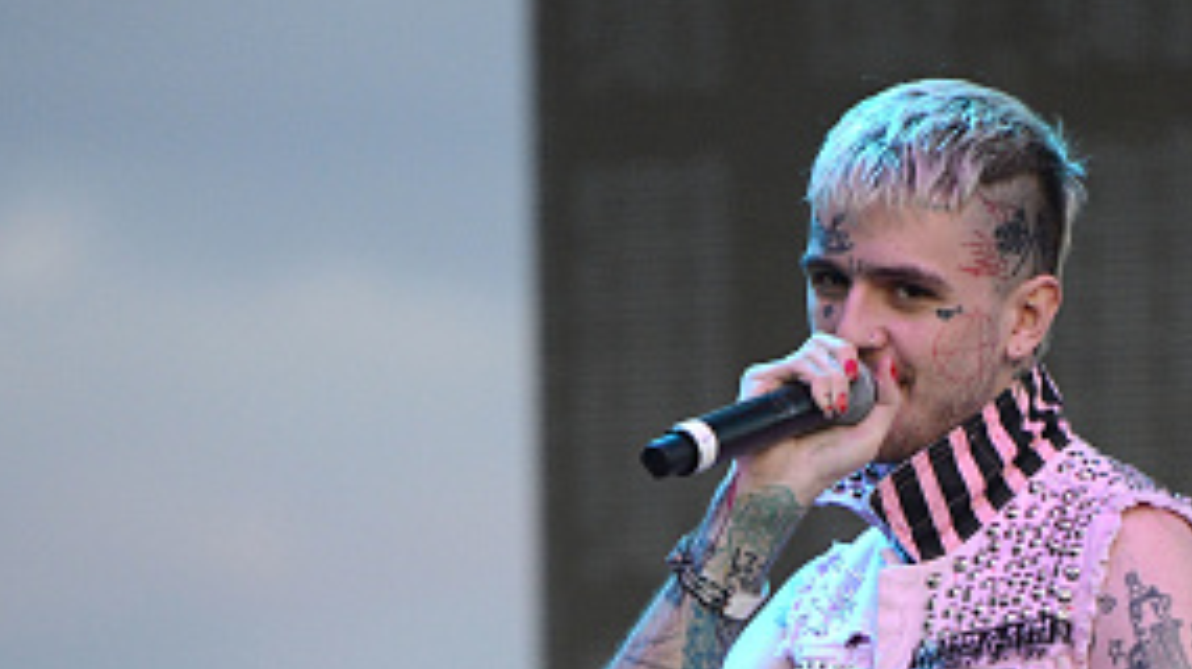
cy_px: 817
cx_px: 962
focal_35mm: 437
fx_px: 13806
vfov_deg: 2.8
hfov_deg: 4.9
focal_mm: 200
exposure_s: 1/500
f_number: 2.8
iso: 2000
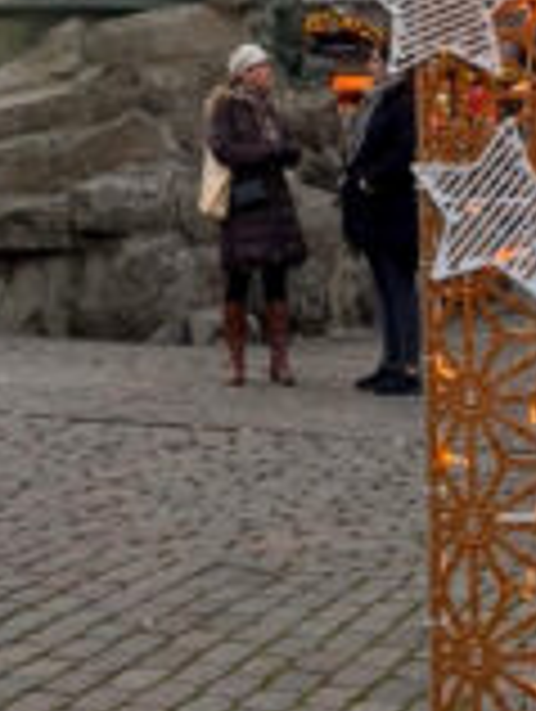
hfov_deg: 17.3
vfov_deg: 20.6
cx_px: 131
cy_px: -261
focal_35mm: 85
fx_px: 1750
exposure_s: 1/248
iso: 80
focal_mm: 6.76
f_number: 1.78
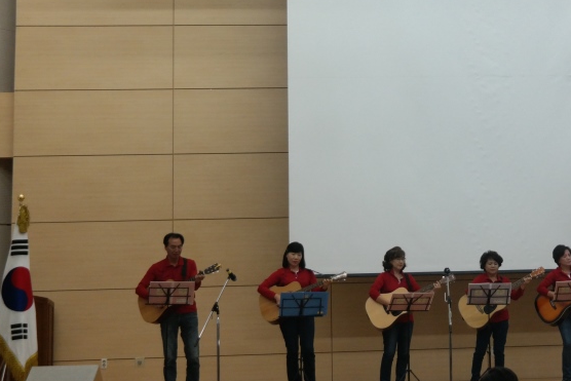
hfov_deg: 24.7
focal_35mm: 81
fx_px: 1285
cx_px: 449
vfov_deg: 16.8
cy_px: 106
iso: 800
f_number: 4
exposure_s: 1/50
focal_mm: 29
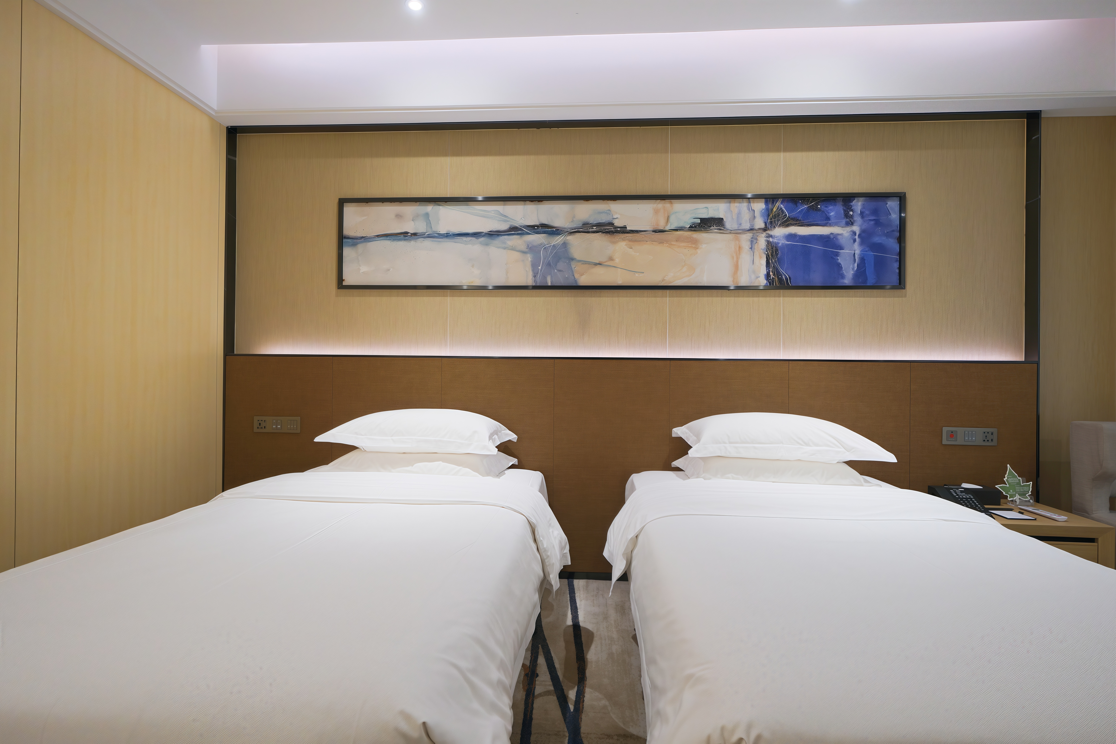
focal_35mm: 16
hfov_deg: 96.7
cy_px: 372
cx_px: 558
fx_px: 496
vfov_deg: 73.7
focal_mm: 10.8
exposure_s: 1/125
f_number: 2.8
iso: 1250
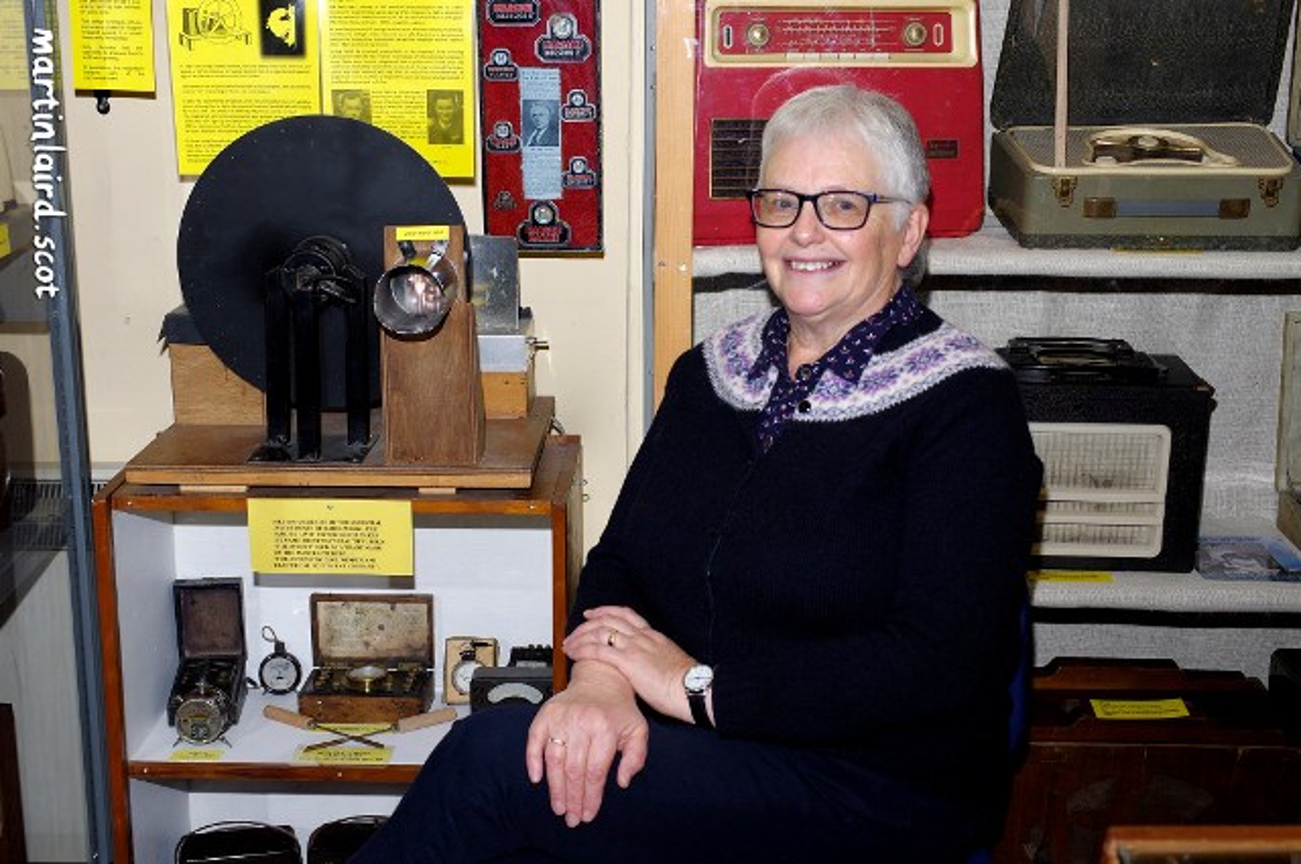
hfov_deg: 38.2
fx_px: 1877
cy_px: 432
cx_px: 650
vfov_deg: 25.9
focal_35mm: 52
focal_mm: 35
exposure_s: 1/80
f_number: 5
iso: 100
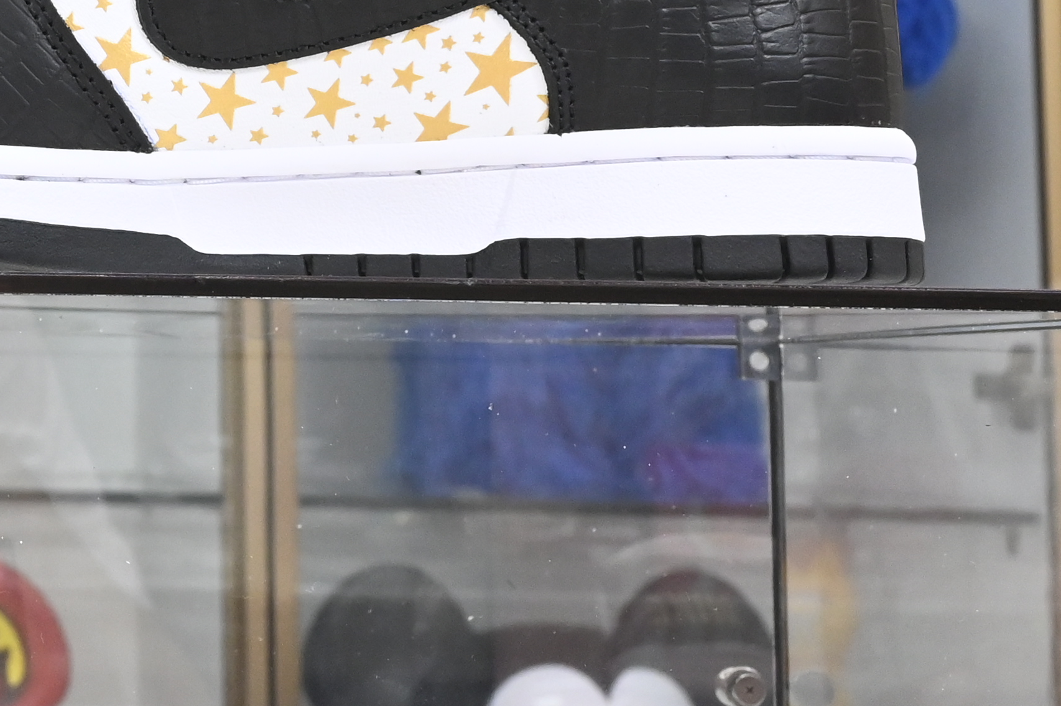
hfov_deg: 16.0
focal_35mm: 117
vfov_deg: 11.6
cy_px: -29
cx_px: -543
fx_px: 3446
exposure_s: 1/80
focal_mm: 33
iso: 2000
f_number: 10
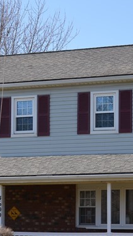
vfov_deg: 17.0
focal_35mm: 125
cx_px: -37
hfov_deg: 9.5
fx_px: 783
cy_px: 187
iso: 100
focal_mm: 28
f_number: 5.6
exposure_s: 1/250
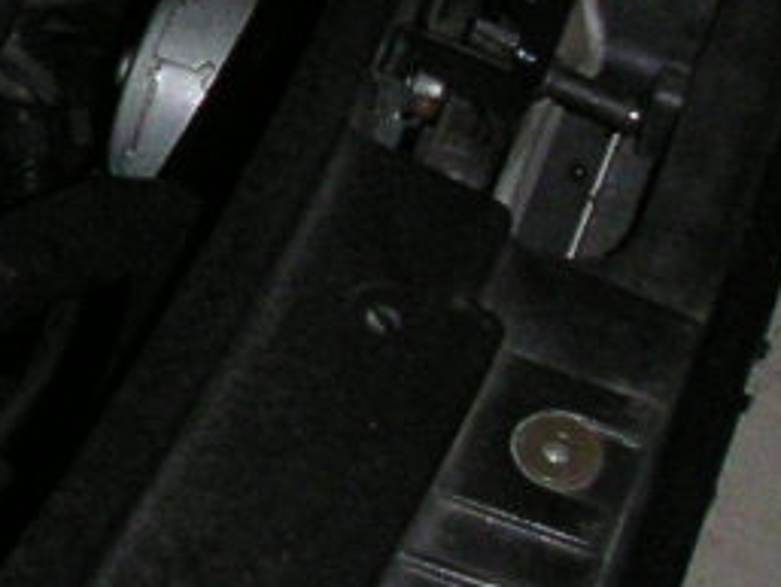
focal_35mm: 184
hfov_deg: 10.1
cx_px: -666
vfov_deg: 8.0
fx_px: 4153
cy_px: -186
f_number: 2.8
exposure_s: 1/45
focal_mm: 5.7
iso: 160
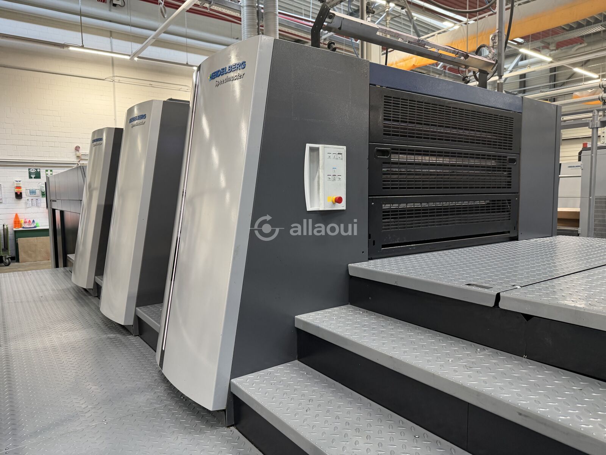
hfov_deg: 71.6
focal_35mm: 24
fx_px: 420
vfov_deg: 56.8
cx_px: 303
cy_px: 228
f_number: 1.78
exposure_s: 1/61
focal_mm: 6.76
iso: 200
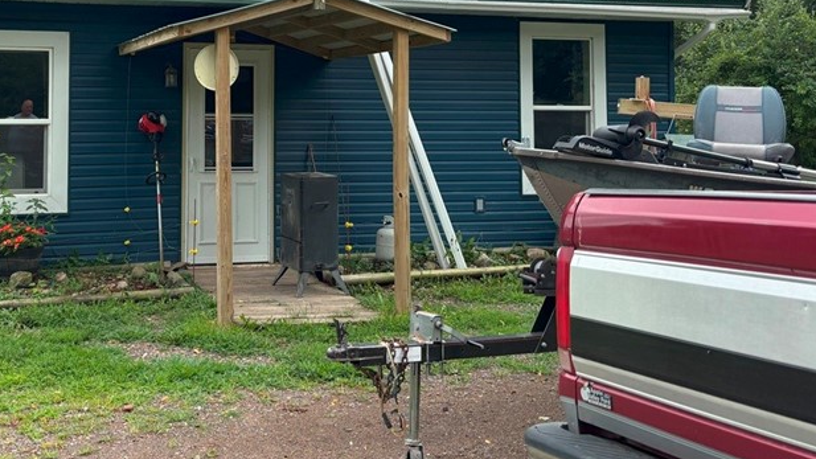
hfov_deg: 42.7
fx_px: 1017
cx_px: 227
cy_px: 78
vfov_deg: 24.9
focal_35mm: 47
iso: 50
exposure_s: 1/1381
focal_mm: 5.96
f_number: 1.6
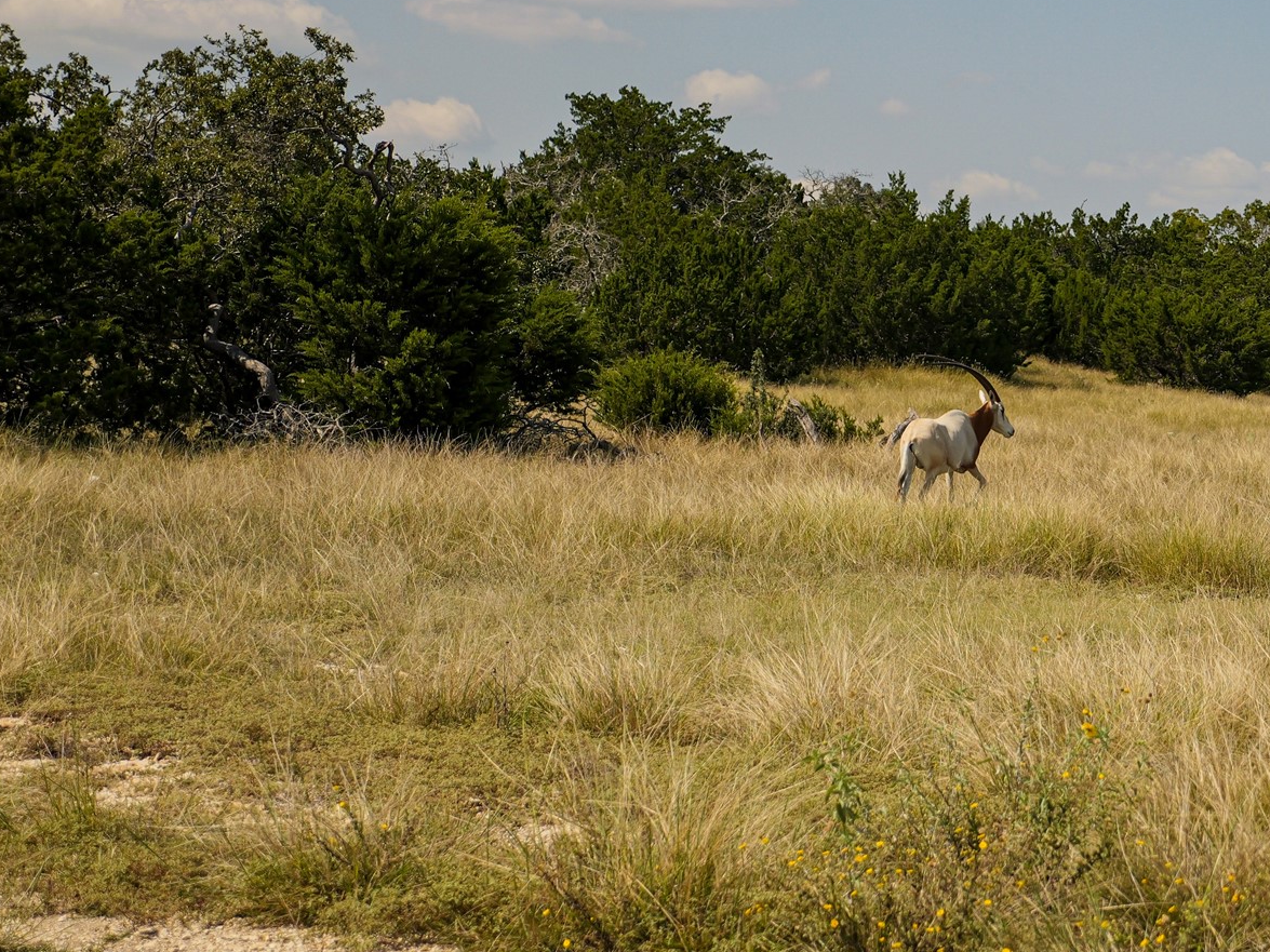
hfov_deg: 16.0
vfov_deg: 12.1
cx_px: 1047
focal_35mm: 122
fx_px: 4476
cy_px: 485
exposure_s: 1/2500
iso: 100
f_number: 2.8
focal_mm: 35
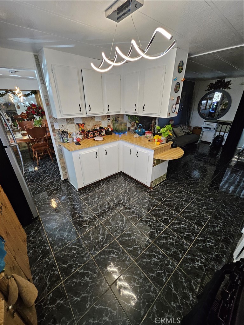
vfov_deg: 106.2
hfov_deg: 89.9
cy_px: 162
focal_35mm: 13
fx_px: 122
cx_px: 122
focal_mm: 1.74
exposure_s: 1/60
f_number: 2.2
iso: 320
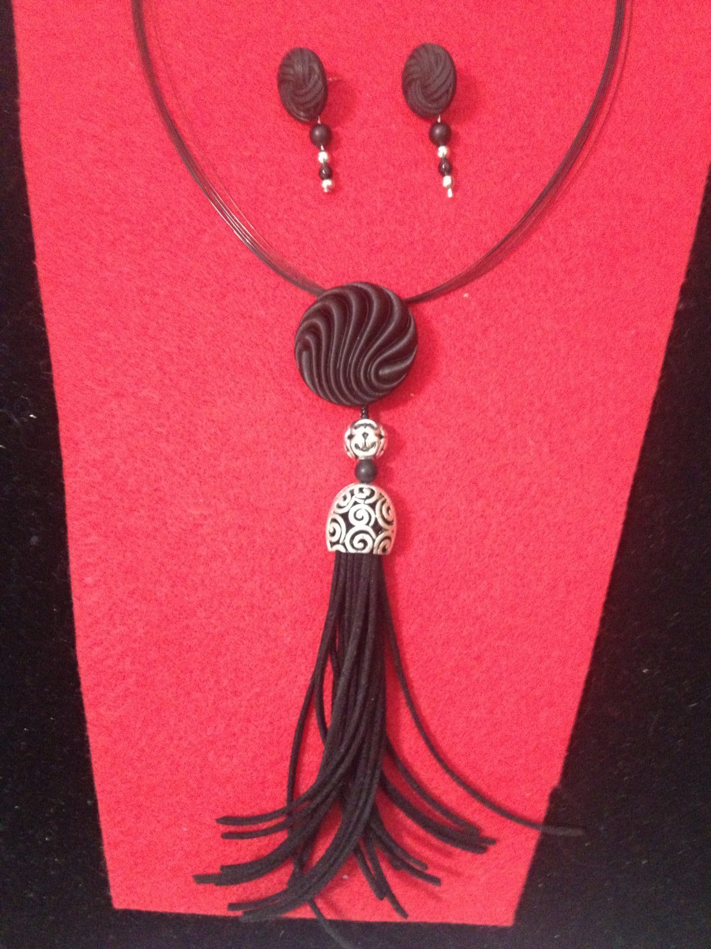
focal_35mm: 35
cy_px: 474
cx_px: 356
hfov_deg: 40.7
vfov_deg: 52.6
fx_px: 959
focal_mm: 4.28
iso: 640
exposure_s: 1/15
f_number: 2.4
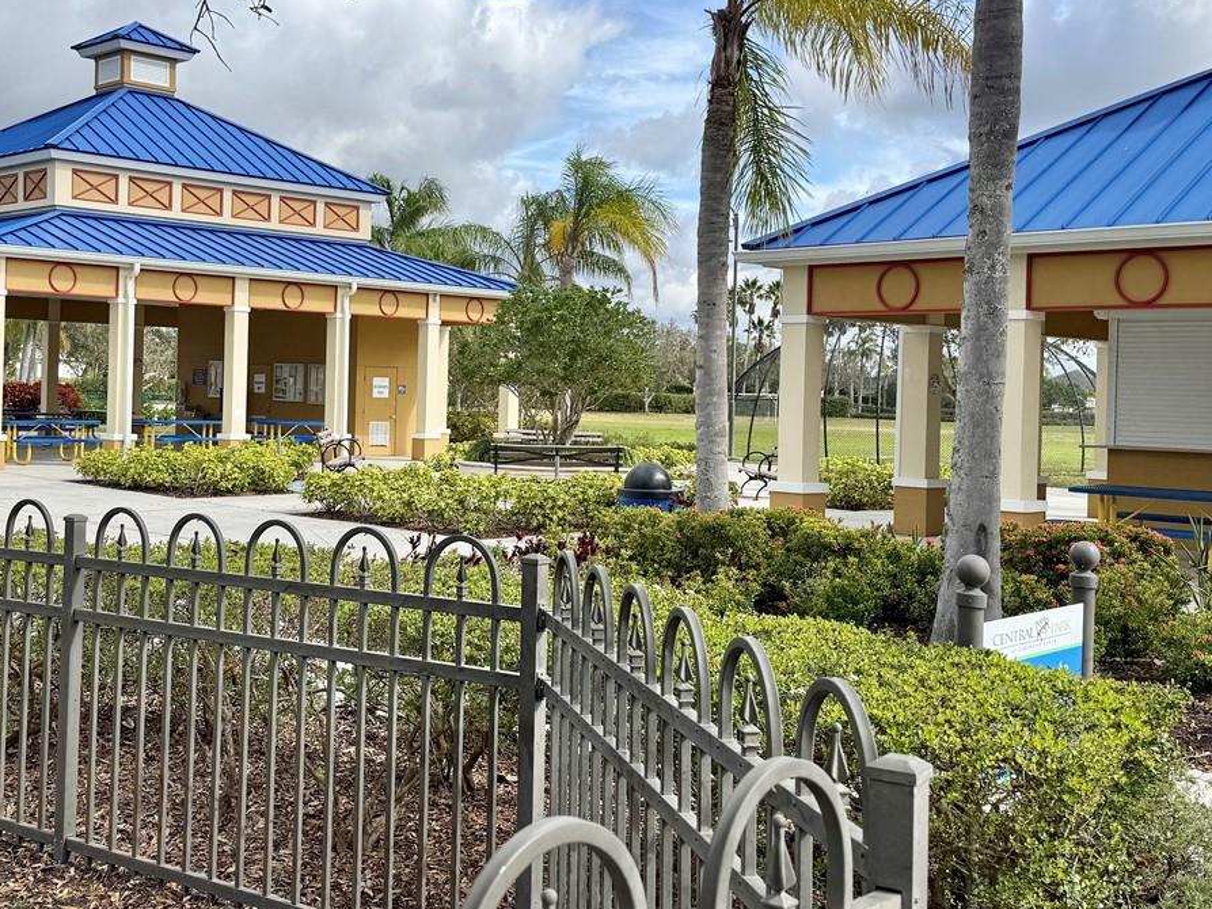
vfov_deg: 33.5
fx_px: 1506
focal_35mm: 43
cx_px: 474
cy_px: 376
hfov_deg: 43.6
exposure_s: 1/5348
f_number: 1.78
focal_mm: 6.76
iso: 80
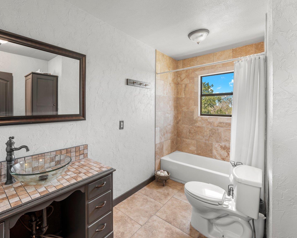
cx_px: 126
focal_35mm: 16
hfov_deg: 92.4
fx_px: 141
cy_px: 111
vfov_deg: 80.3
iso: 100
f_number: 8
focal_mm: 12
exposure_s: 1/3
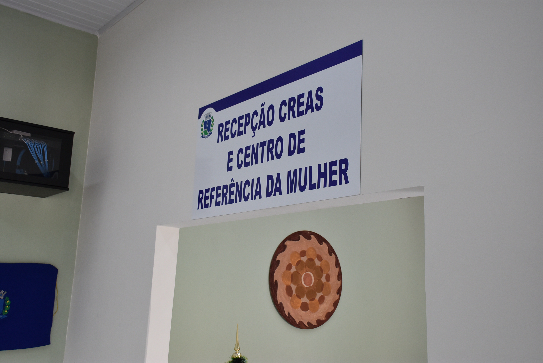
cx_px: 272
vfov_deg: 33.1
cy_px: 182
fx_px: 611
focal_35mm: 40
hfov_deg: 47.9
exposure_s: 1/200
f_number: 7.1
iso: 800
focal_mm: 27
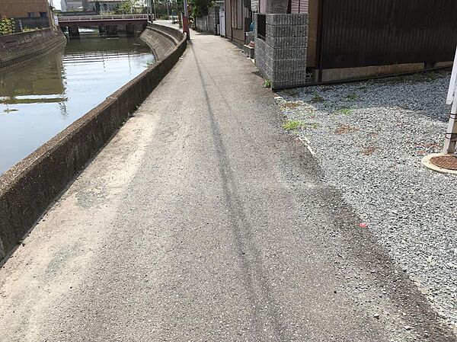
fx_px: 383
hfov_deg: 61.7
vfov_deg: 48.2
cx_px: 228
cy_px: 171
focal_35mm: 29
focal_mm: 4.15
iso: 25
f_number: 2.2
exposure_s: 1/1241
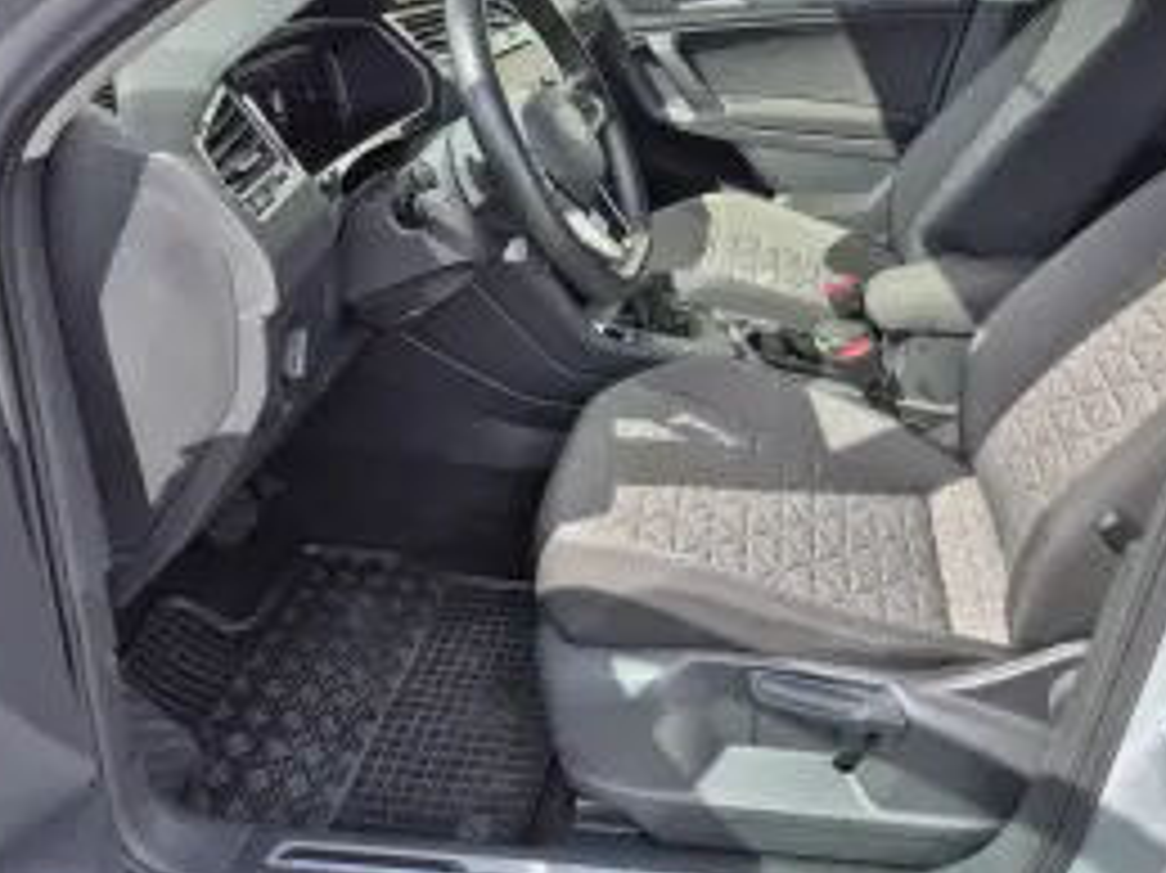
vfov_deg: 43.7
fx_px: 1077
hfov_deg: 56.4
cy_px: 315
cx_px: 707
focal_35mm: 32
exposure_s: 1/738
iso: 25
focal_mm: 5.4
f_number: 1.8
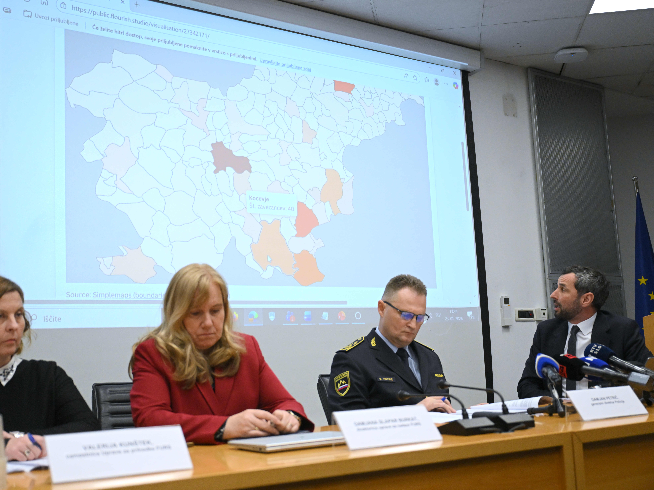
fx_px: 812
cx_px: 316
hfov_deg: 43.8
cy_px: 241
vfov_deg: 33.6
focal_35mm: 43
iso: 2000
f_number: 2.8
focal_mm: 39
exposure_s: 1/1250
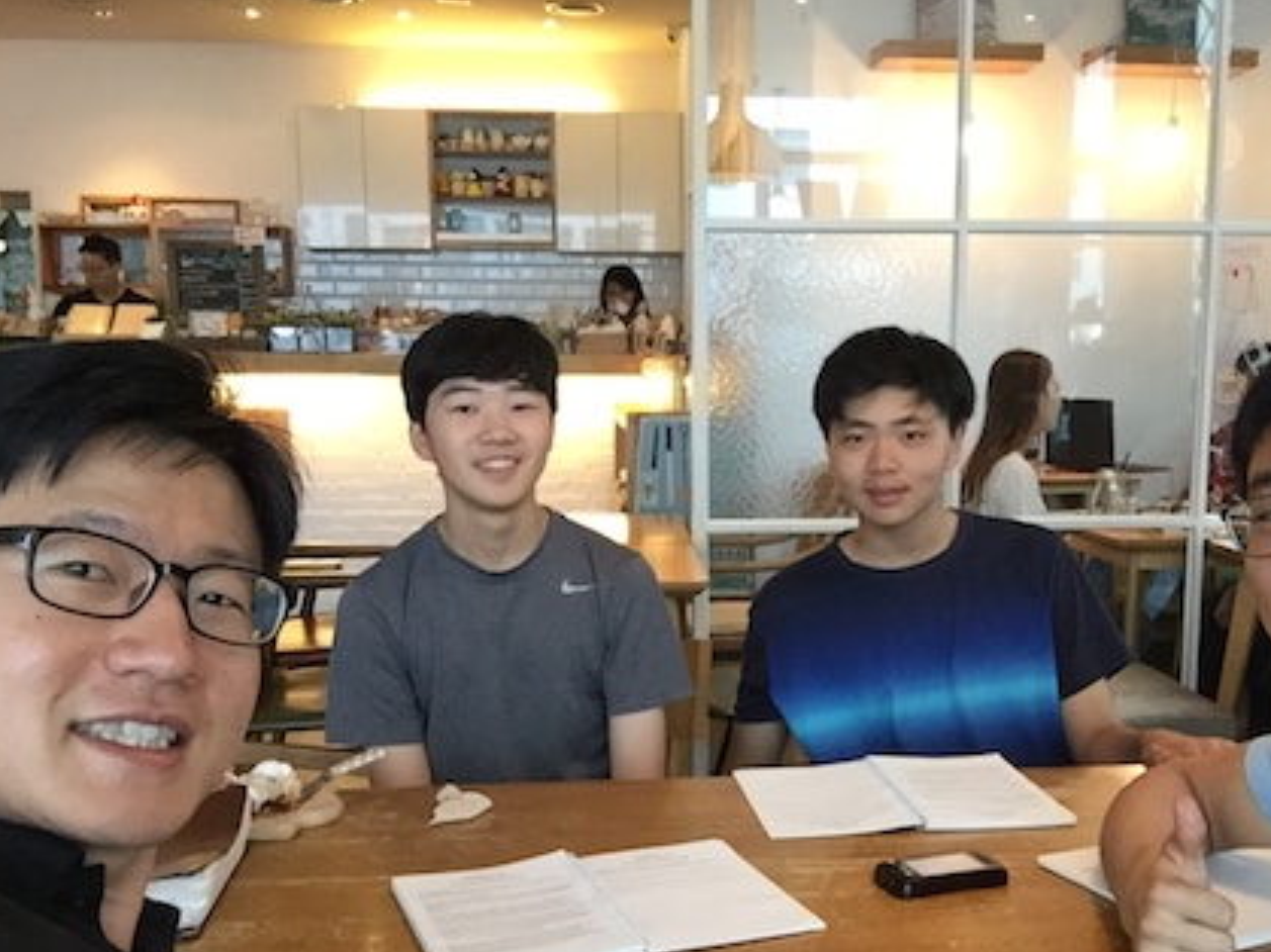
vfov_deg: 38.5
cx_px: 719
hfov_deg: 50.0
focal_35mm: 37
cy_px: 559
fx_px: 1358
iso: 125
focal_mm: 2.65
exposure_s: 1/30
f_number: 2.2
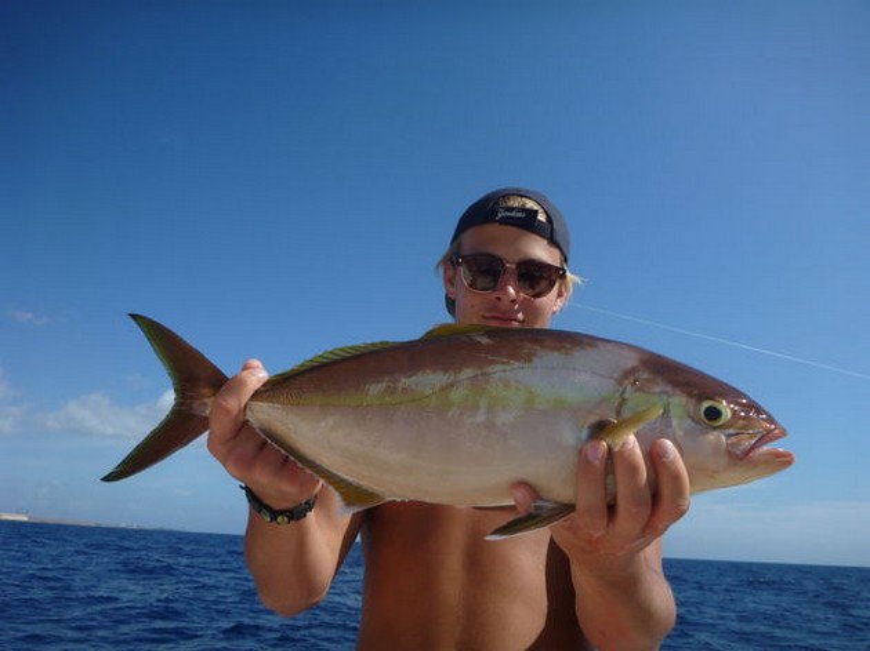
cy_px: 326
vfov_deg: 49.7
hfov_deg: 63.5
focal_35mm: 28
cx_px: 435
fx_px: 703
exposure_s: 1/1300
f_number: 3.3
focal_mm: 4.9
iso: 100
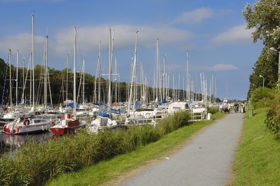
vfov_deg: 28.1
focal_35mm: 48
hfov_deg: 41.1
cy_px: 93
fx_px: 373
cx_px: 140
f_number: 11
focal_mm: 32
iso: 100
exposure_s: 1/160
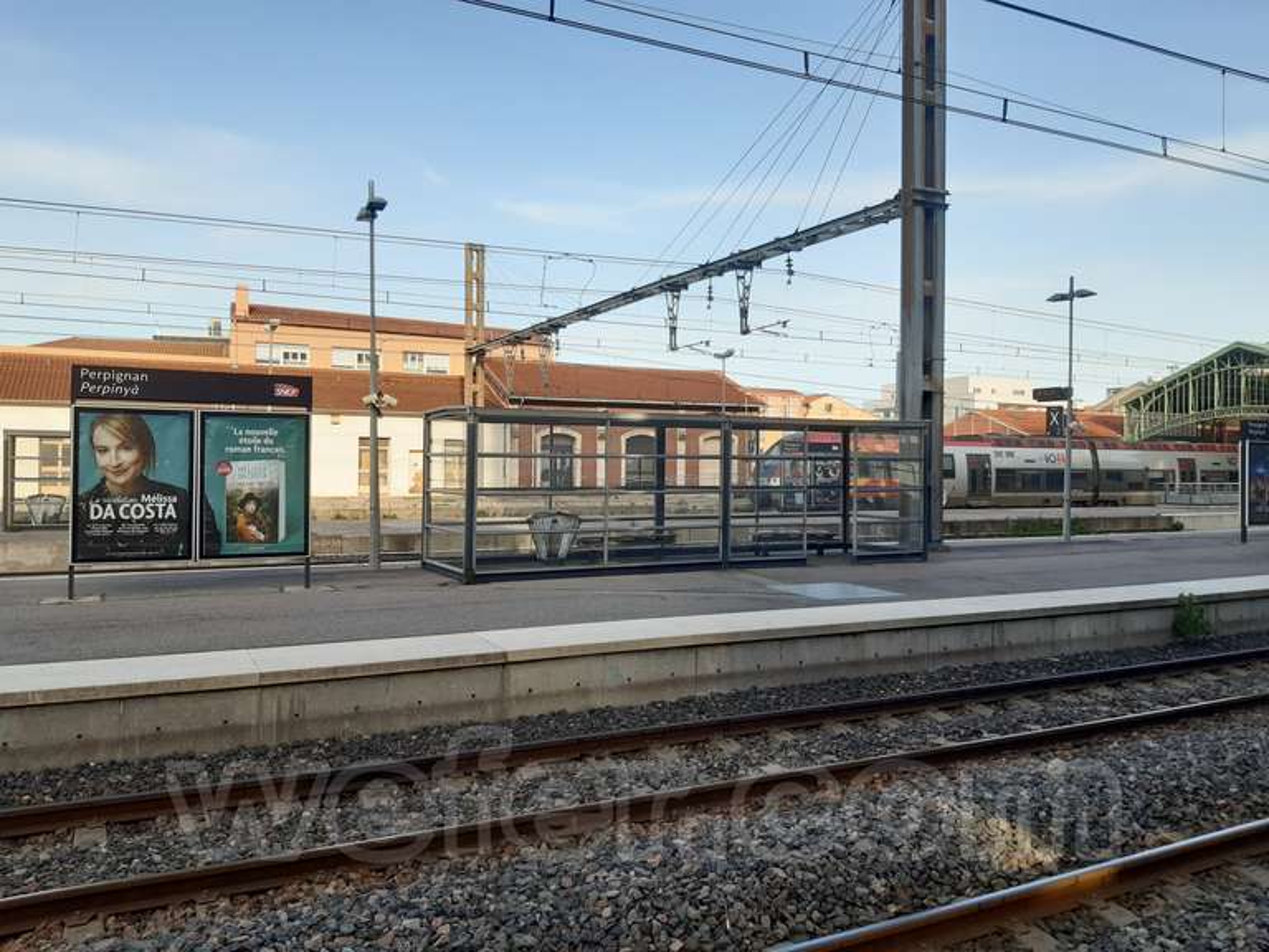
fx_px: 953
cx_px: 634
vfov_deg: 53.1
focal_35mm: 26
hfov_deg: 67.3
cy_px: 476
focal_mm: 3.92
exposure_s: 1/326
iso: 40
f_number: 1.7
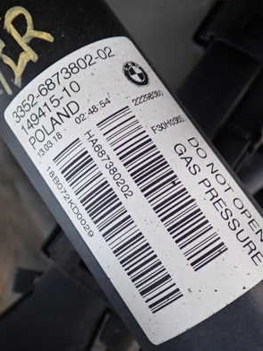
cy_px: 179
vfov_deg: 38.9
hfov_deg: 29.6
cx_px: 110
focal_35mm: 49
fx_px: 496
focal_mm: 5.79
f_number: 2.4
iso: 200
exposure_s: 1/30
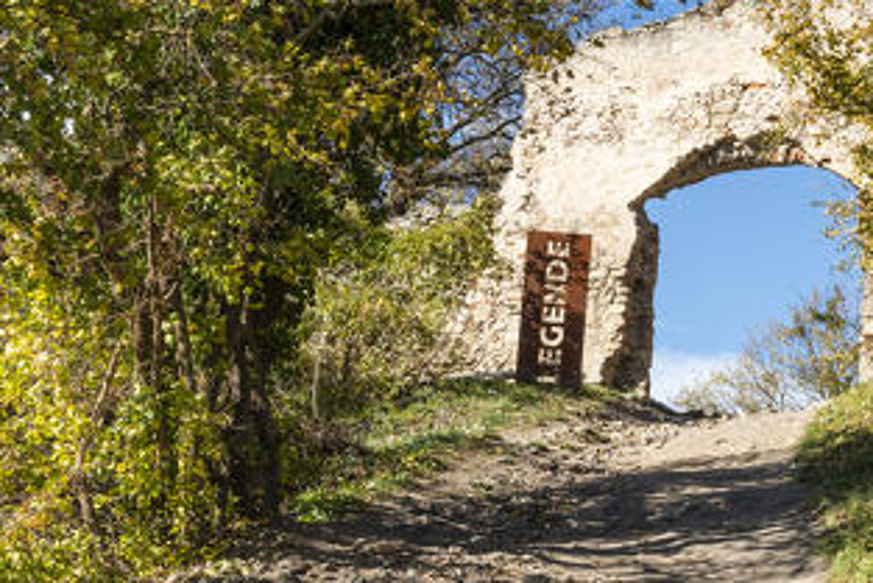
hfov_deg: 22.0
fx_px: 2232
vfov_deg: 14.9
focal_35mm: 92
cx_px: 587
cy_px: 257
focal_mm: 48
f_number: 11
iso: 200
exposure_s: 1/250
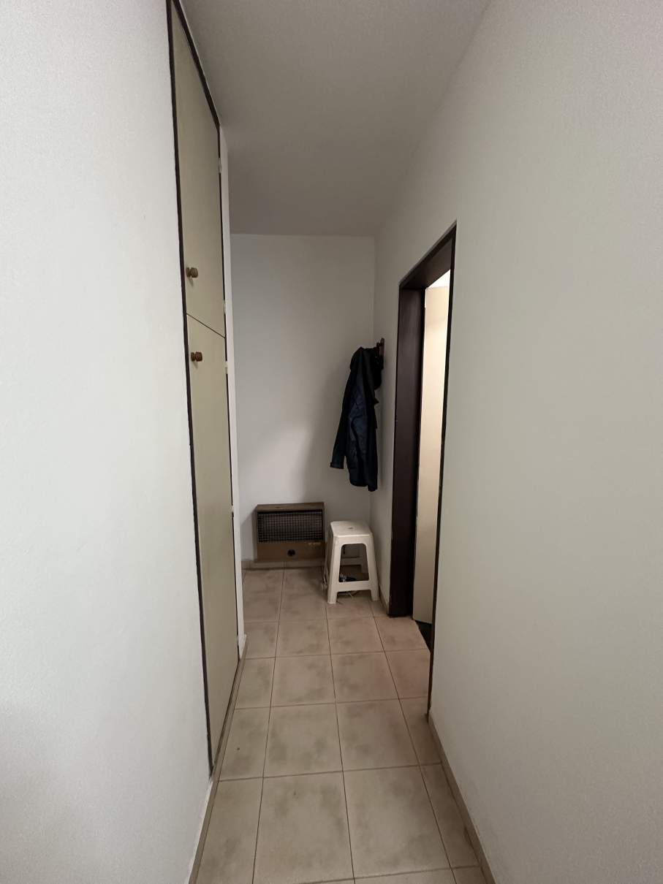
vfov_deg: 102.1
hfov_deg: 85.7
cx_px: 332
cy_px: 442
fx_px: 358
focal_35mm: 14
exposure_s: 1/50
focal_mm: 2.22
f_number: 2.2
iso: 800
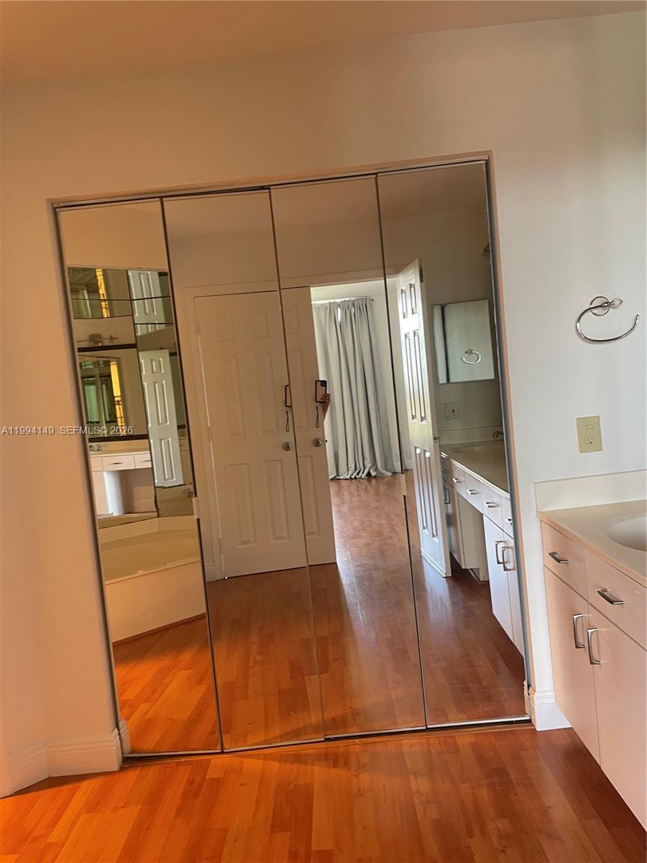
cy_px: 432
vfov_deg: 67.3
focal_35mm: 26
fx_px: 648
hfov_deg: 53.1
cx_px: 324
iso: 100
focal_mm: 4.2
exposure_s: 1/60
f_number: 1.6
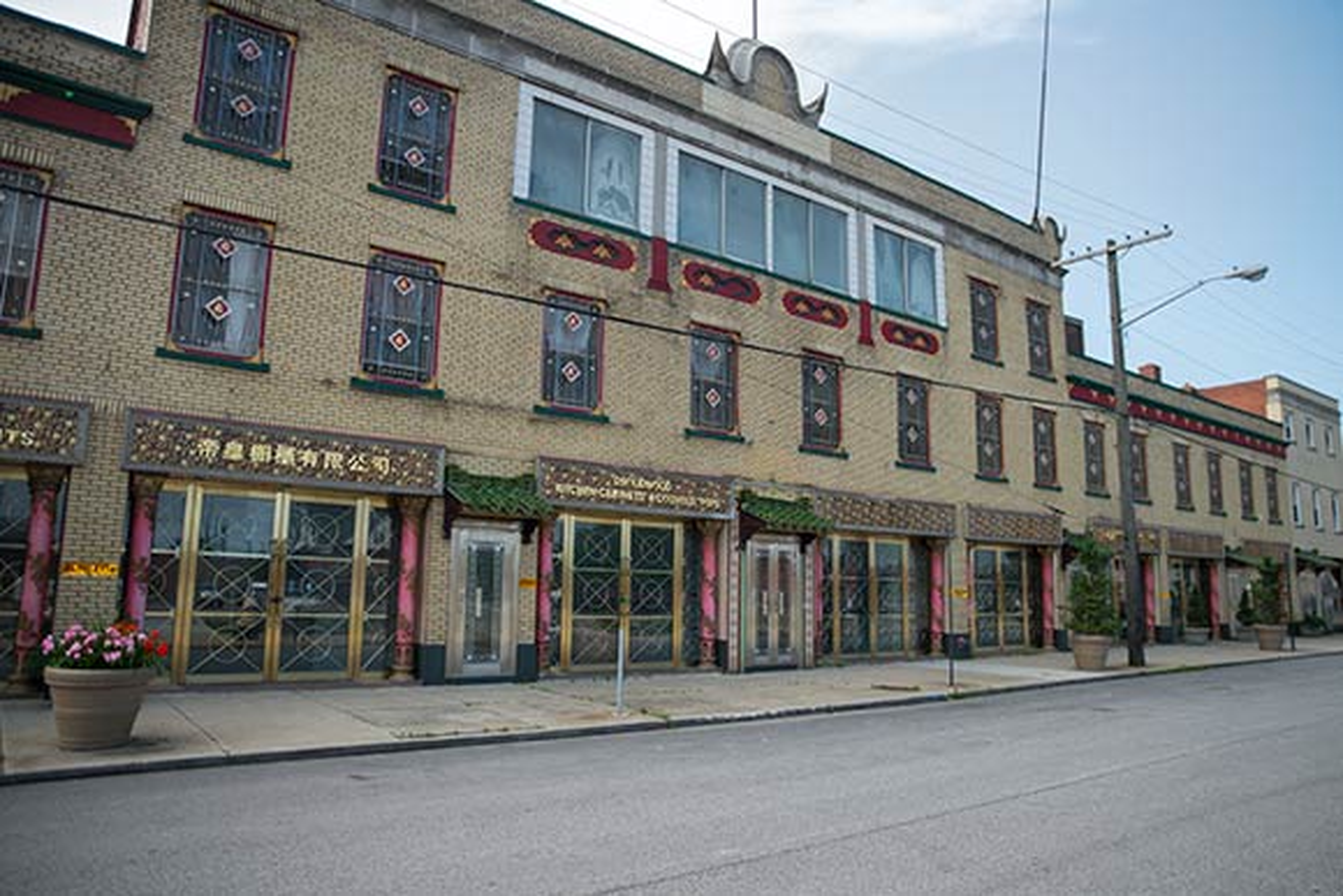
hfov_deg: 73.7
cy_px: 448
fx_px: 896
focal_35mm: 24
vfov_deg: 53.2
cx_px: 672
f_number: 3.3
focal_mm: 24
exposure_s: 1/2000
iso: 200
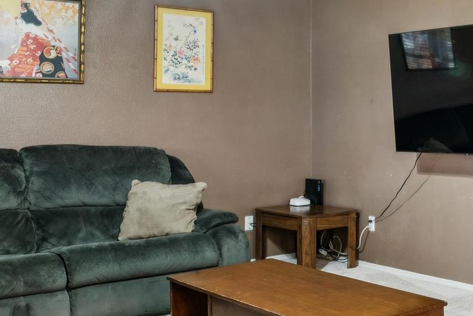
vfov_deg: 23.9
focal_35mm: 56
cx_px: 555
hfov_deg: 30.5
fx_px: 742
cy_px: 117
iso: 400
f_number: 13
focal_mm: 15.4
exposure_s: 1.6
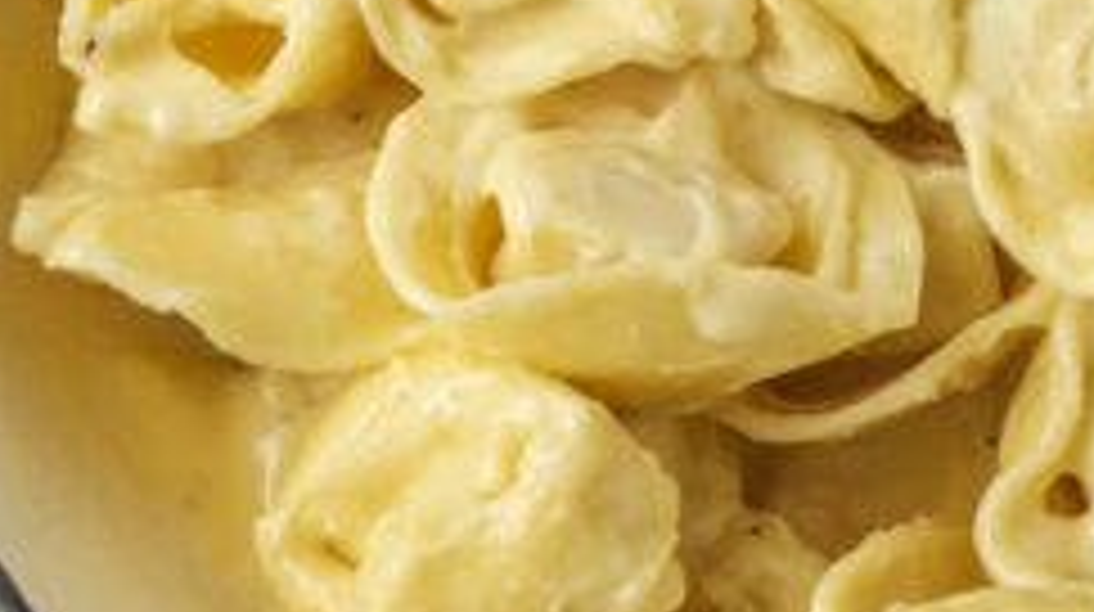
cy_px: 176
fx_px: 4694
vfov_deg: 7.5
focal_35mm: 162
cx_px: 979
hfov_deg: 13.2
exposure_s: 1/15
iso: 500
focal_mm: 50
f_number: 5.6
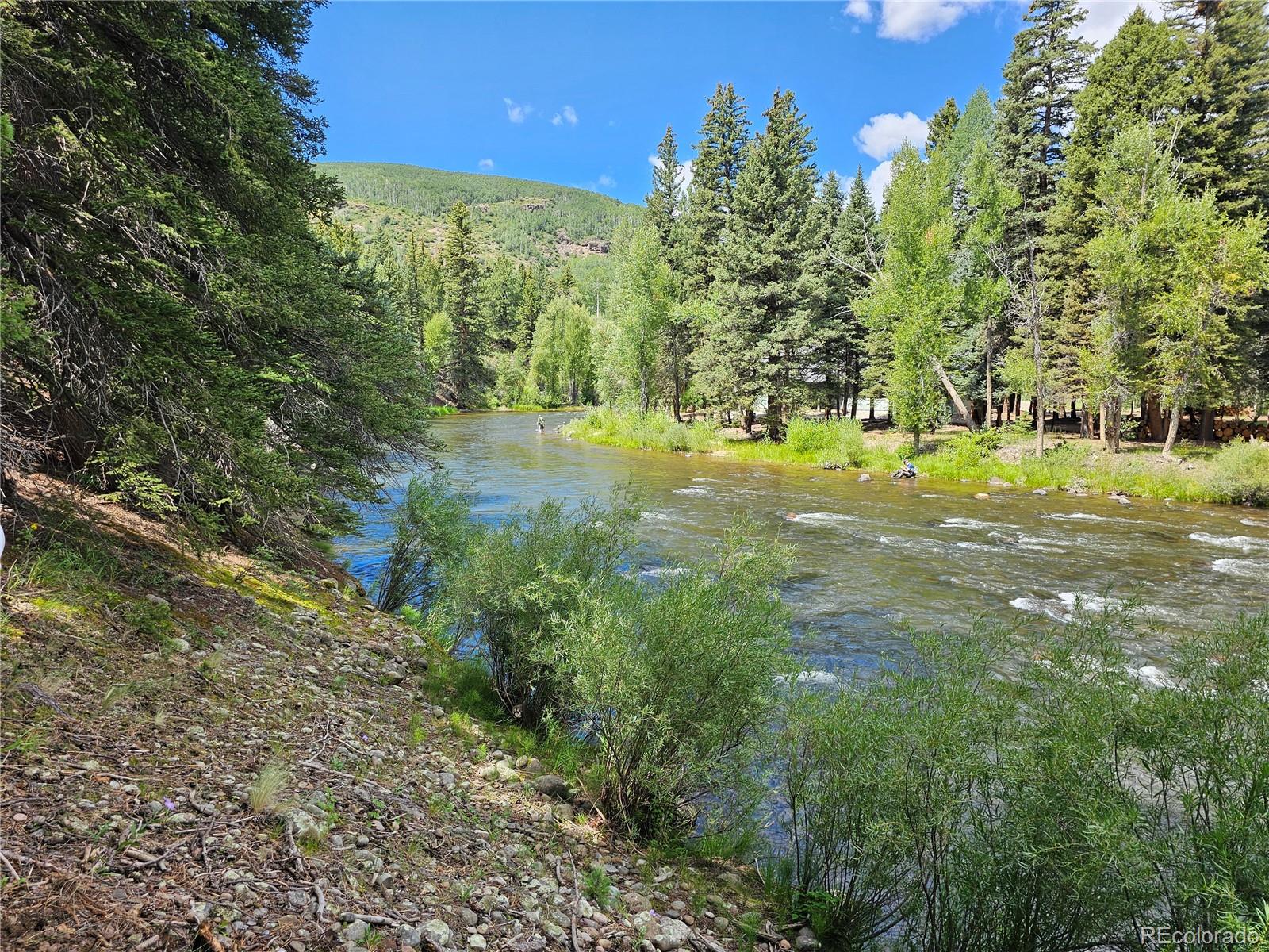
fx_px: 843
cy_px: 476
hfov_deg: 73.9
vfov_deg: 58.9
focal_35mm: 23
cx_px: 634
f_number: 1.7
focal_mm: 6.3
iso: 10
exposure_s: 1/219
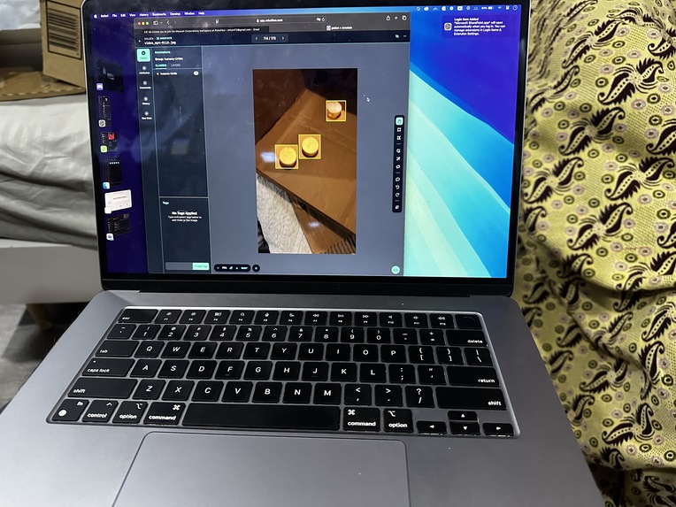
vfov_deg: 56.8
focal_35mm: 24
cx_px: 338
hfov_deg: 71.6
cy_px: 254
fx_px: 469
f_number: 1.78
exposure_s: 1/60
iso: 640
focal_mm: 6.86
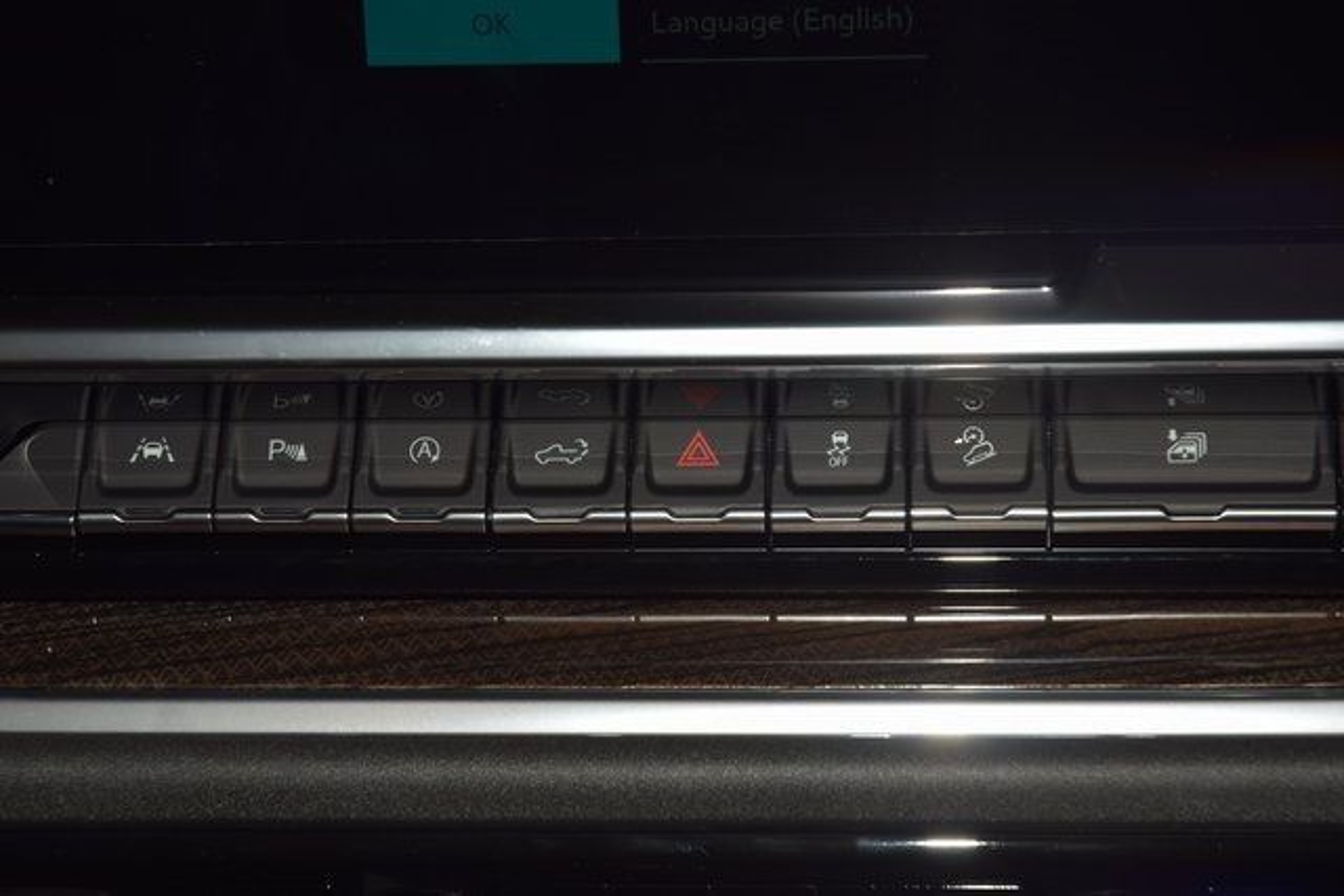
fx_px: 3921
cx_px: 672
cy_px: 448
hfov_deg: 19.5
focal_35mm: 105
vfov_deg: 13.0
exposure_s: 1/125
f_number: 8
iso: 100
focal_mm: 70
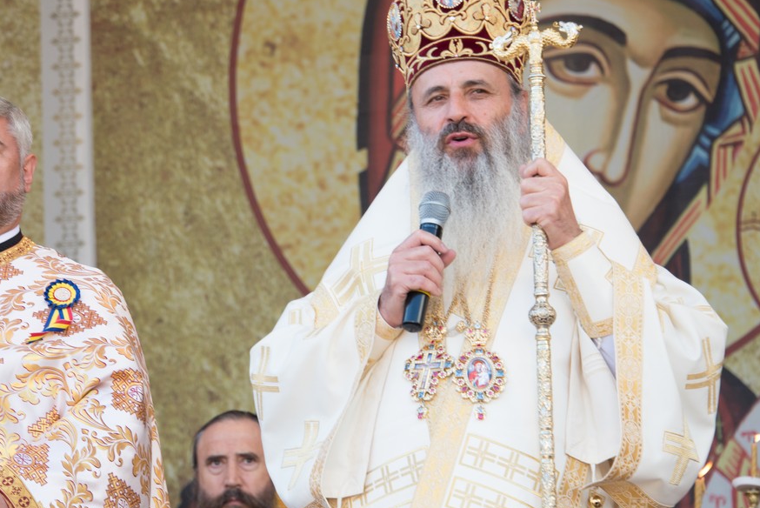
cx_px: 220
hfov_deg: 8.6
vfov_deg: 5.8
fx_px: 5028
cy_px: 254
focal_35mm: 238
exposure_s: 1/125
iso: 400
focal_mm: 145
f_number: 6.3
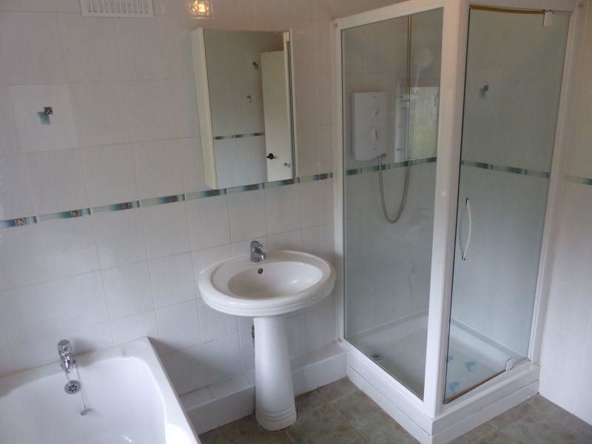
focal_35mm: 25
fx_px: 428
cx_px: 296
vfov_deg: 54.9
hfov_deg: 69.4
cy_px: 222
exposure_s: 1/60
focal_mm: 4.5
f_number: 2.8
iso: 400
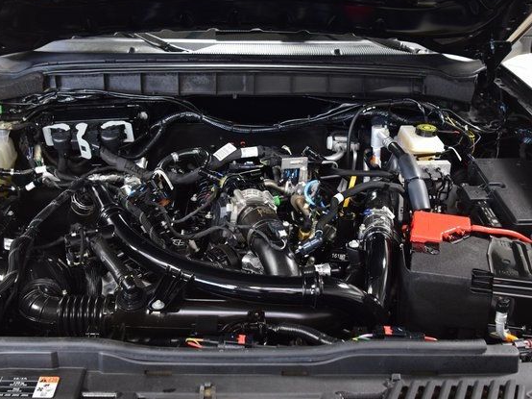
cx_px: 241
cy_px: 197
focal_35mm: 40
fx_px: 614
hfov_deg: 46.8
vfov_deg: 35.9
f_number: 5.6
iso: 1600
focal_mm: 24
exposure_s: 1/15
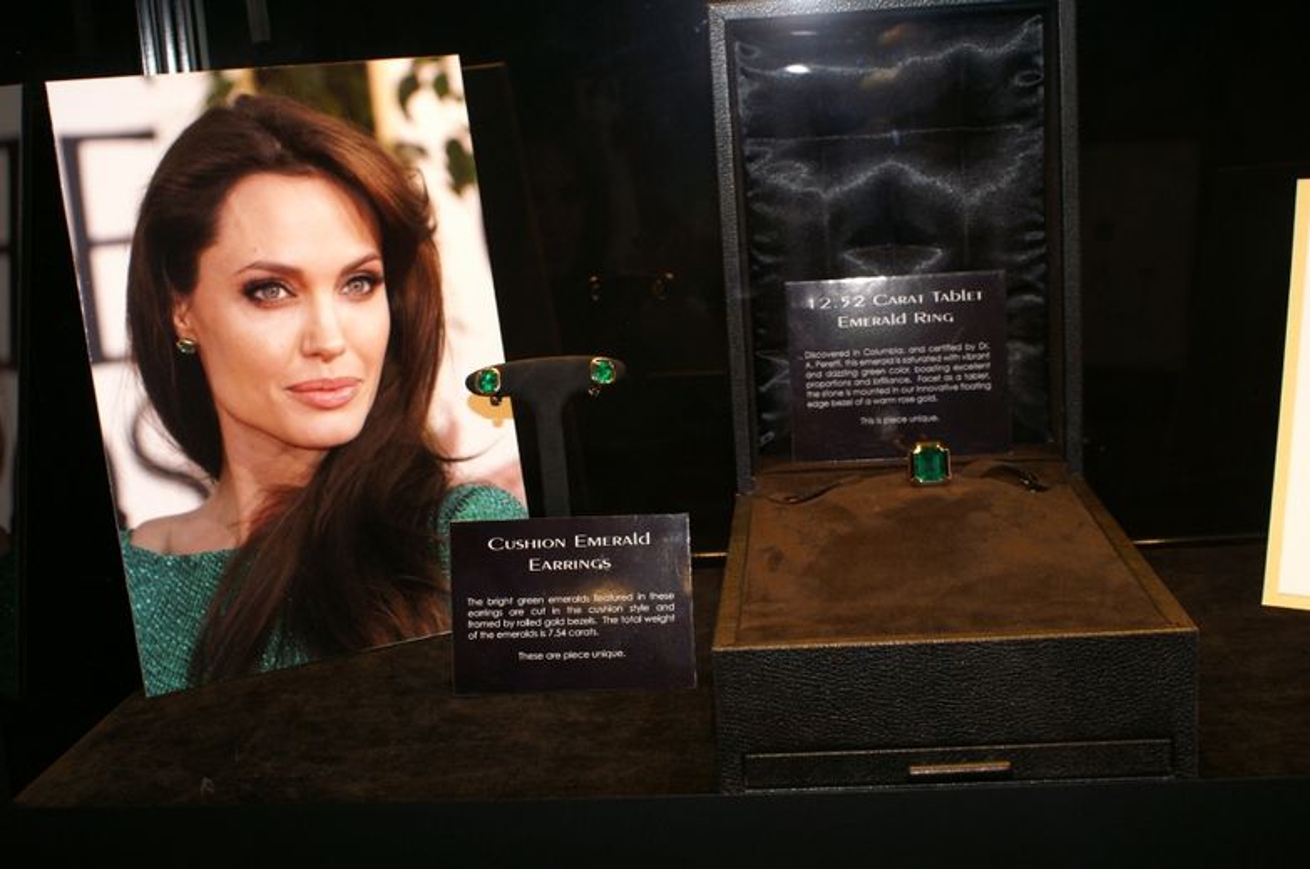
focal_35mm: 42
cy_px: 434
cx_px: 655
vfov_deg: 31.8
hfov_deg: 46.5
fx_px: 1526
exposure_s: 1/60
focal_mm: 28
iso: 400
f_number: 5.6
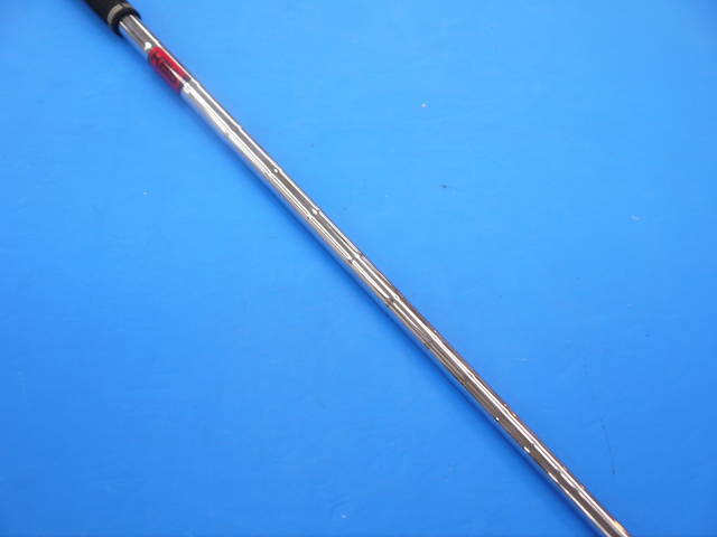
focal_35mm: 52
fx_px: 1077
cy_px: 268
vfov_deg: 28.0
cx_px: 358
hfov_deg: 36.8
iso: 400
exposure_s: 1/125
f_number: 4.7
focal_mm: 26
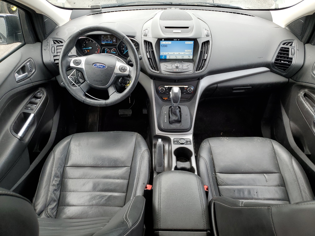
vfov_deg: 53.1
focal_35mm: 26
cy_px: 118
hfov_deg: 67.3
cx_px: 158
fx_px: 237
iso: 50
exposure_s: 1/169
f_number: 1.5
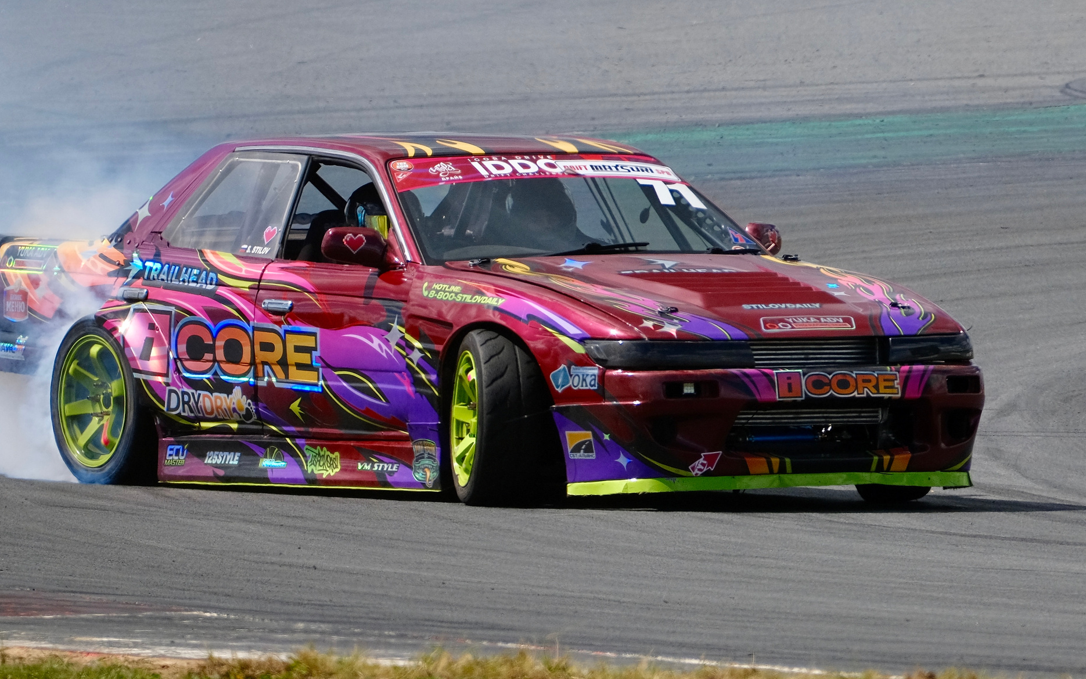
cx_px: 349
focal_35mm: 628
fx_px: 18588
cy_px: 269
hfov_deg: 3.3
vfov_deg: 2.1
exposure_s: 1/2700
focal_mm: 300
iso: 320
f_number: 5.6
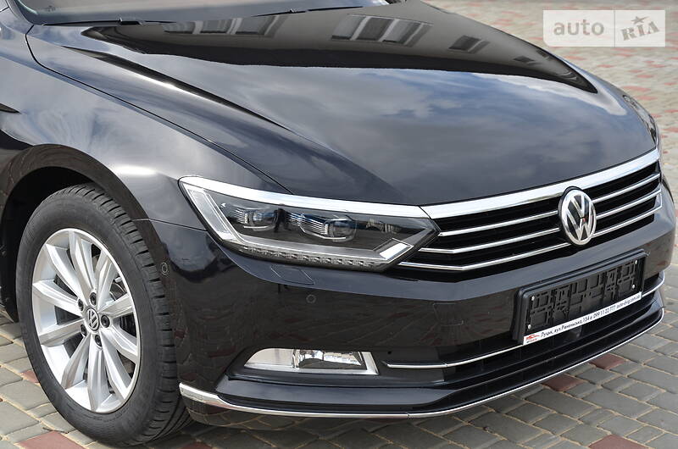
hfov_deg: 29.9
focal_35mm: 68
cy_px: 224
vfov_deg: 20.1
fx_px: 1269
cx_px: 339
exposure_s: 1/250
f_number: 8
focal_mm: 45
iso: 200
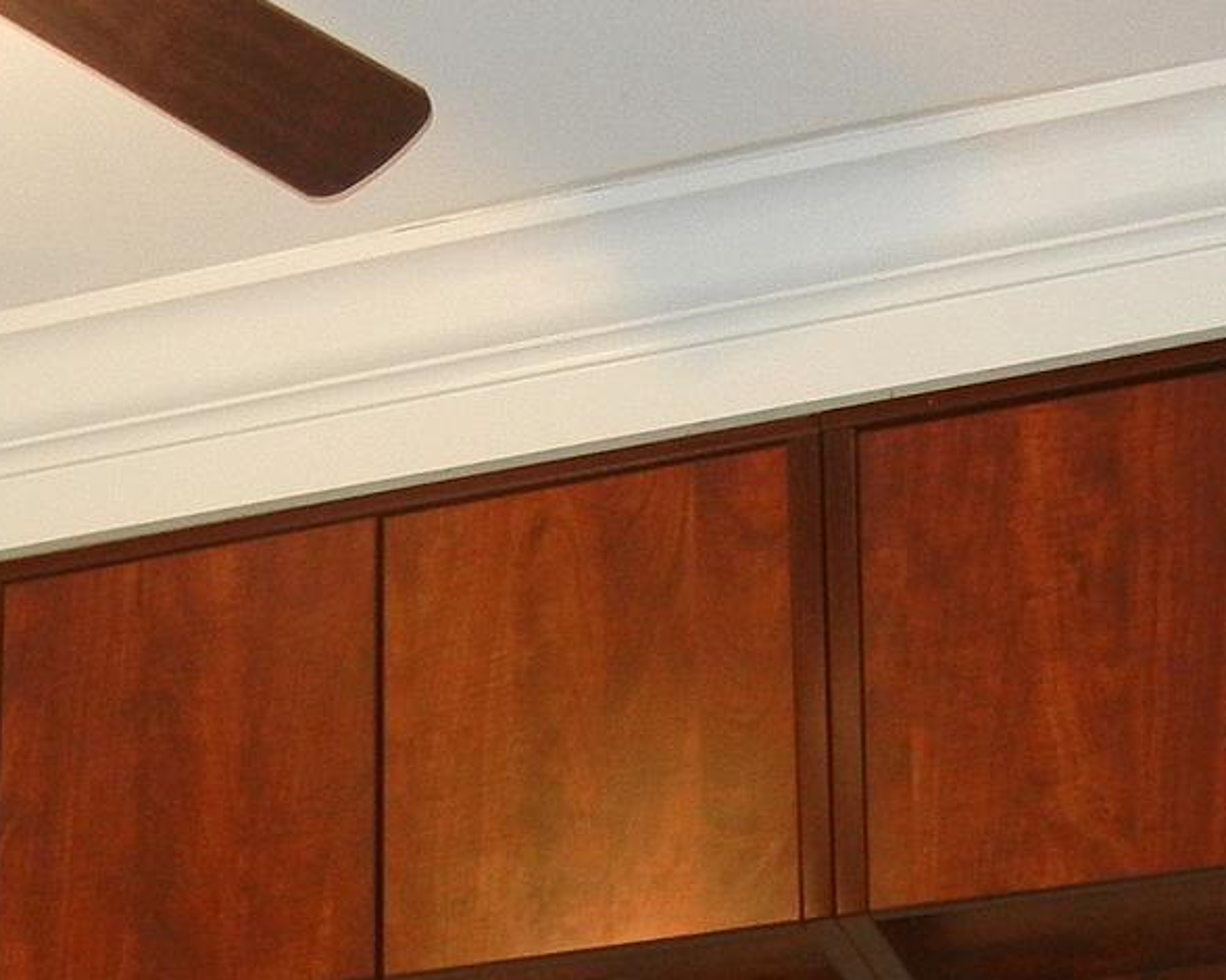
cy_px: 1518
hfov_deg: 18.8
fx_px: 3700
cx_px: 440
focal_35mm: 102
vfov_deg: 14.0
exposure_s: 1/30
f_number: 3.5
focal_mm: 5.4
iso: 200
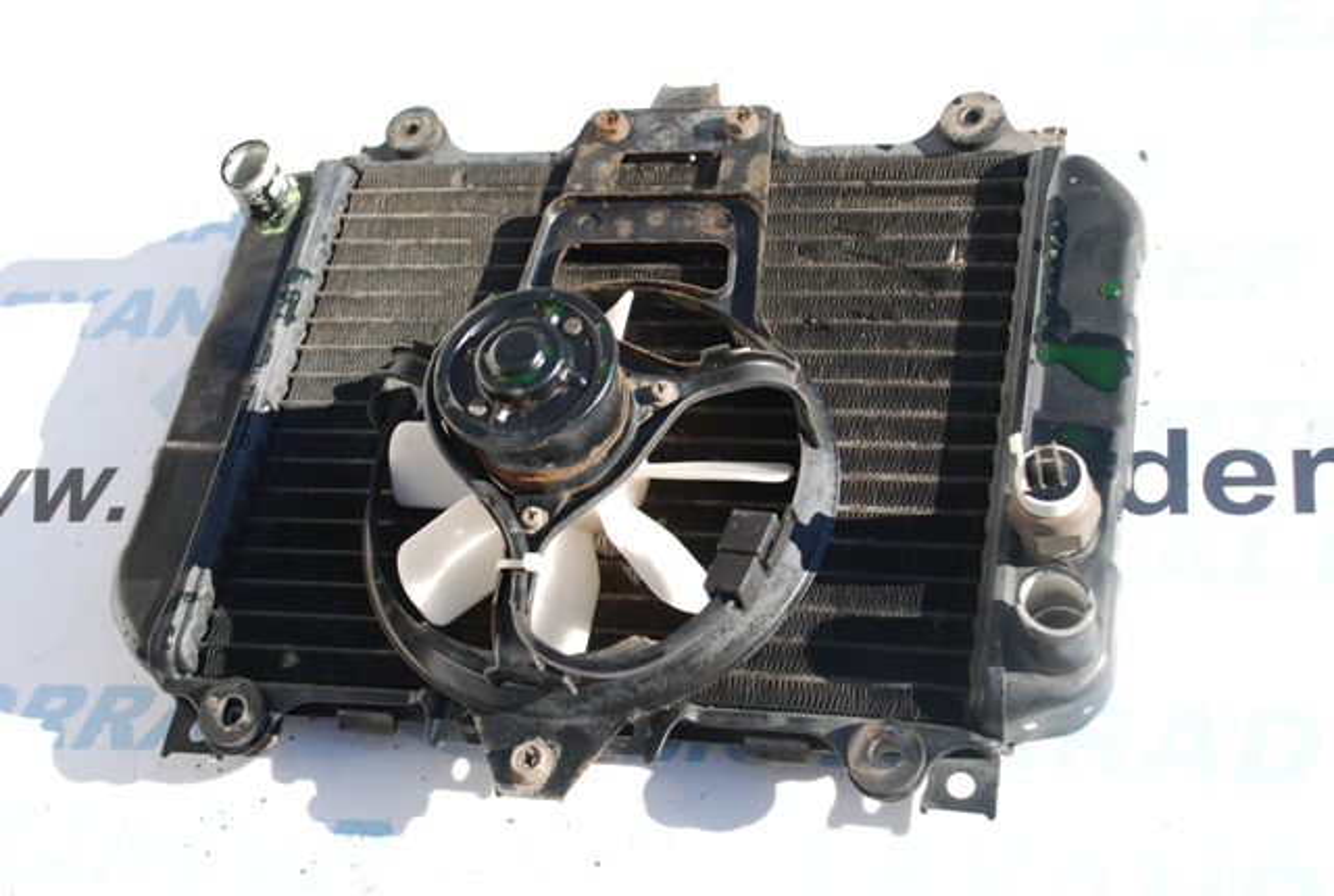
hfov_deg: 37.8
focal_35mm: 52
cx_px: 667
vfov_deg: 25.9
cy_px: 448
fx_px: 1950
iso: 100
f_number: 5.6
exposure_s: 1/125
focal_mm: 35
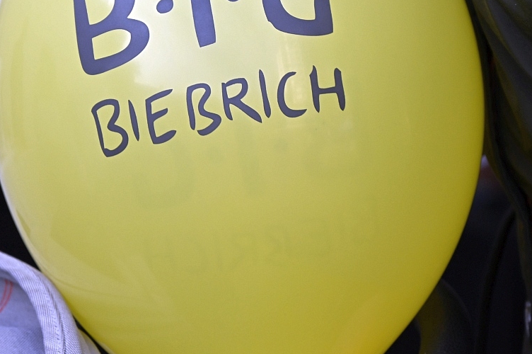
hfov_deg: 5.2
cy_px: 189
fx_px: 5891
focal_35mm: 399
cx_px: 277
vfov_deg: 3.4
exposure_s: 1/500
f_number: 6.3
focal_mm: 200
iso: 500
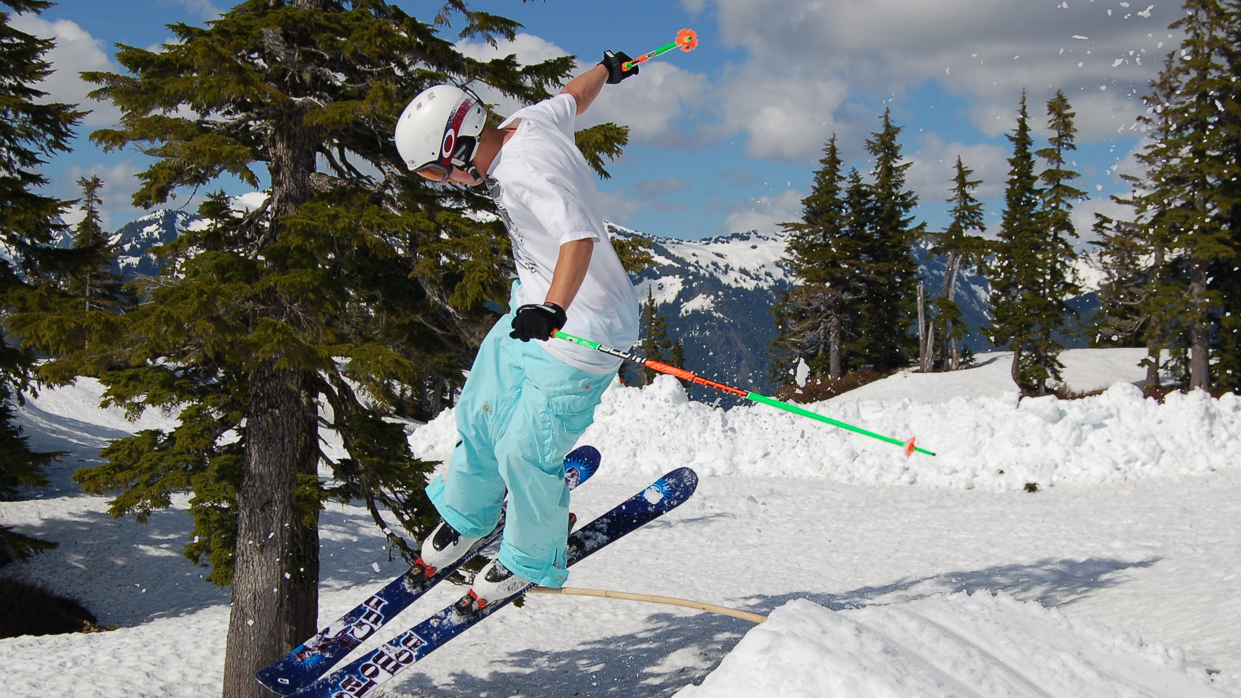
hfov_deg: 35.4
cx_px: 663
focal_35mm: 59
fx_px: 1942
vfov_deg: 20.4
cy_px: 410
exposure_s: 1/1600
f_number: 6.3
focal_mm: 32
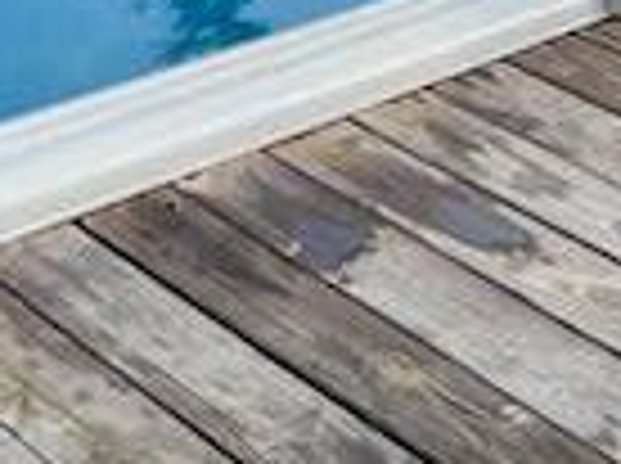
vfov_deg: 10.8
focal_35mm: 121
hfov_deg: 15.6
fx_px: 2167
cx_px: 778
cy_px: -568
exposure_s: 1/1221
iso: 32
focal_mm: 4.2
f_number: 1.6
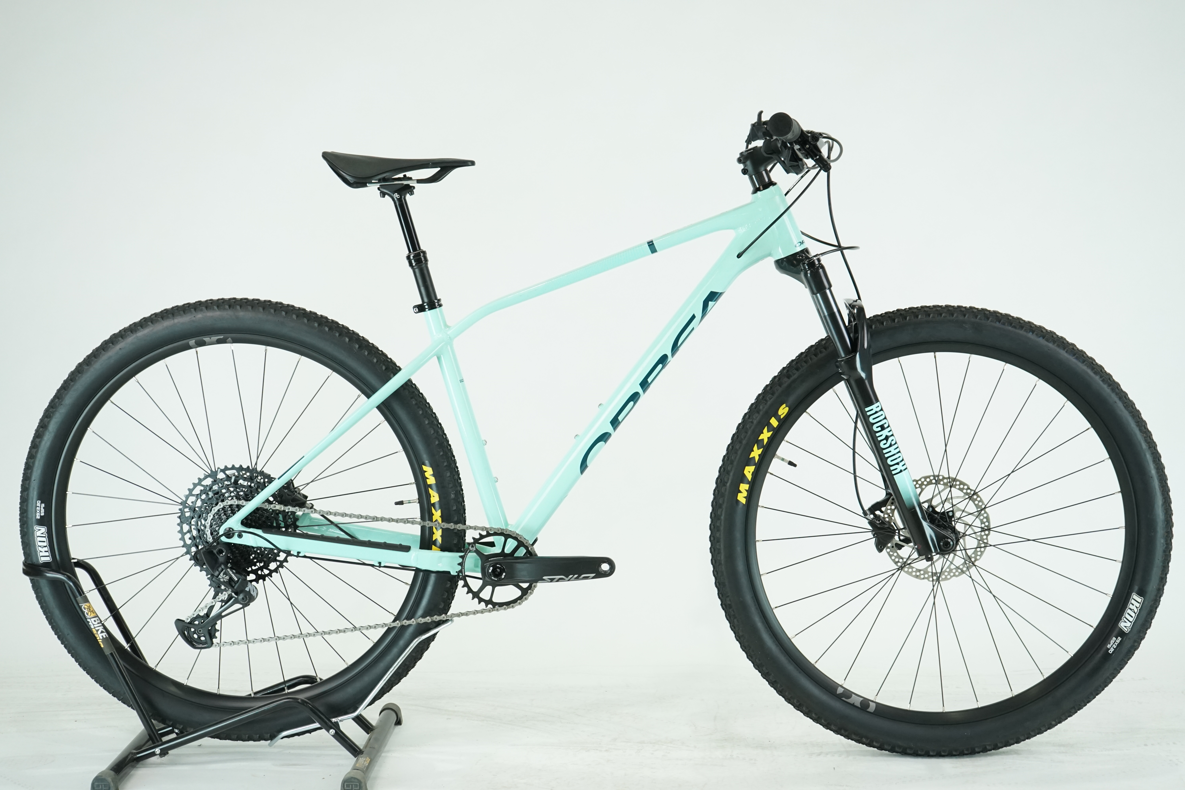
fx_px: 1810
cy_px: 395
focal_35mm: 55
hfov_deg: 36.2
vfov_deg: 24.6
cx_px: 592
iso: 1600
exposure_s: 1/200
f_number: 5.6
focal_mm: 55
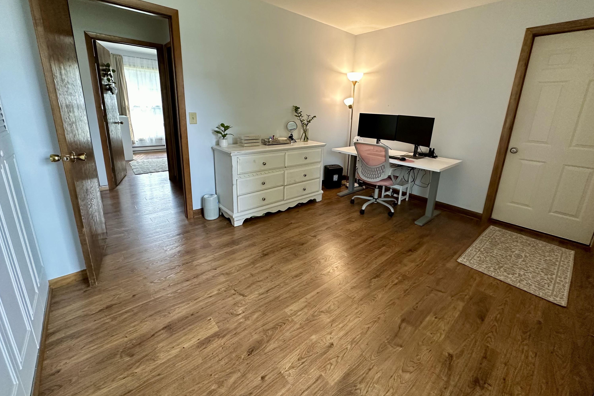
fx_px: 247
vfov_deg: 76.9
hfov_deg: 100.4
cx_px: 302
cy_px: 171
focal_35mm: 15
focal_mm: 2.22
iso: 320
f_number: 2.2
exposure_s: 1/120
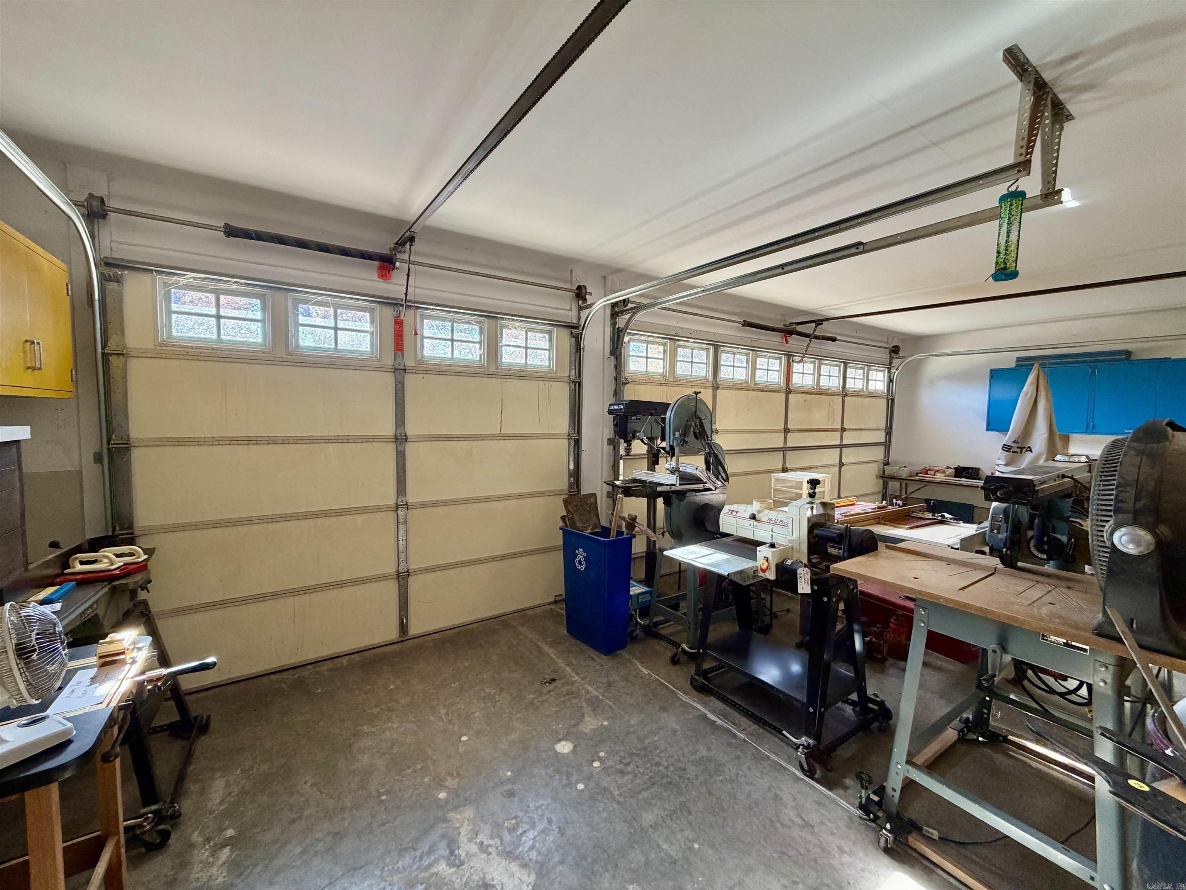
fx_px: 480
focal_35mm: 14
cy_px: 445
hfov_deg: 102.1
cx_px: 593
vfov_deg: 85.7
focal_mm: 2.22
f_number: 2.2
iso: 250
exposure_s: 1/120
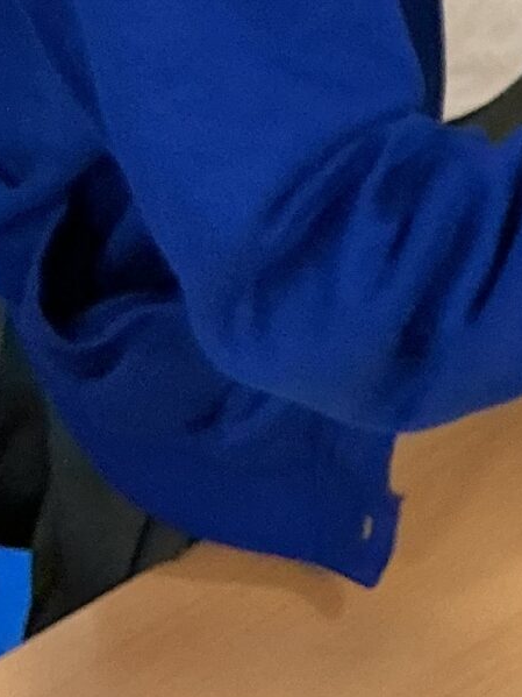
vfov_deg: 15.5
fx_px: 2494
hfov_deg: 11.0
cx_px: 1010
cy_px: -56
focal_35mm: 124
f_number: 1.8
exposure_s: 1/60
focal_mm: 3
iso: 160
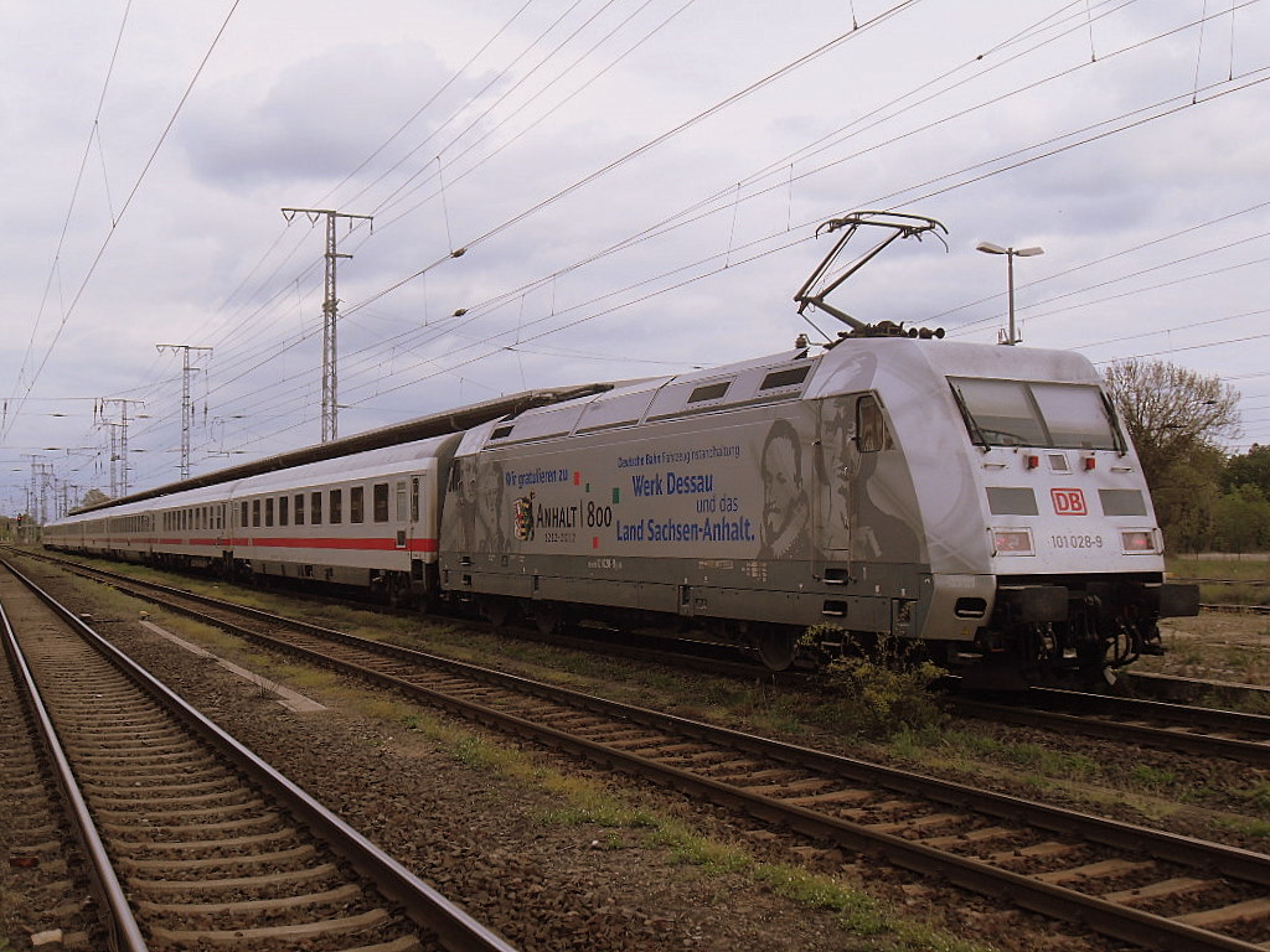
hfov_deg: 46.8
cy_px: 476
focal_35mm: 40
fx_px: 1468
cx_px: 635
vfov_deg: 36.0
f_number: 7.7
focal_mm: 7.1
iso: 80
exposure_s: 1/180
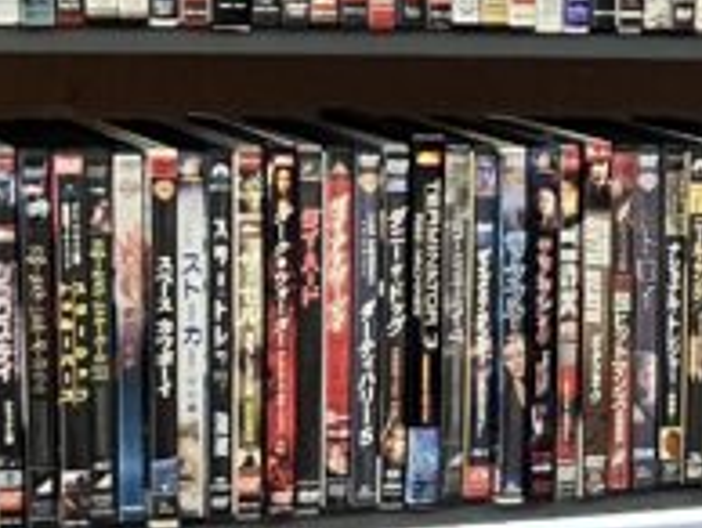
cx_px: 955
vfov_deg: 10.1
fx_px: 2924
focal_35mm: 144
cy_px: 673
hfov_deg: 13.1
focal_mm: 3.99
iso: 80
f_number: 1.8
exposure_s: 1/50
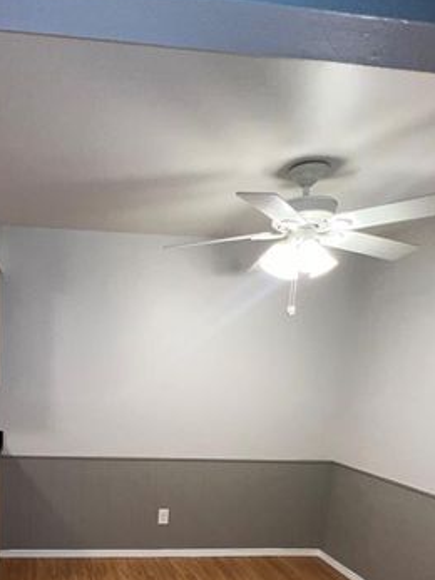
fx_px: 419
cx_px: 80
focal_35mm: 25
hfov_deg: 51.1
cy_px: 455
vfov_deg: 64.0
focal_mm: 1.57
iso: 80
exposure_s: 1/60
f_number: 1.8
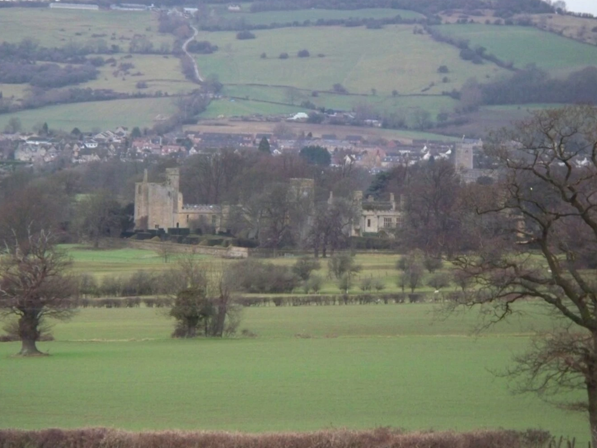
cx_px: 296
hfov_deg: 10.1
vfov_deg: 7.6
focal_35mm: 195
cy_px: 215
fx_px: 3363
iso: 500
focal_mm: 37.7
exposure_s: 1/400
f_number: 5.1
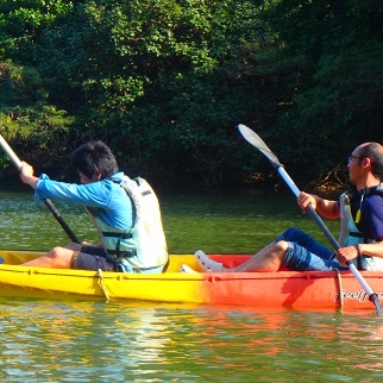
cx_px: 167
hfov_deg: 12.1
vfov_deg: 12.1
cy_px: 214
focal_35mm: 144
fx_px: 1803
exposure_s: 1/160
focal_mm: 18.7
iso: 125
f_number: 5.7
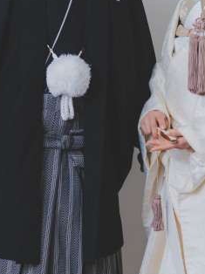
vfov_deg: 10.7
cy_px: 99
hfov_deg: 8.1
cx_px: 141
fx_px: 1455
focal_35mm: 184
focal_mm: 50
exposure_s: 1/125
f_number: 2.8
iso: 200
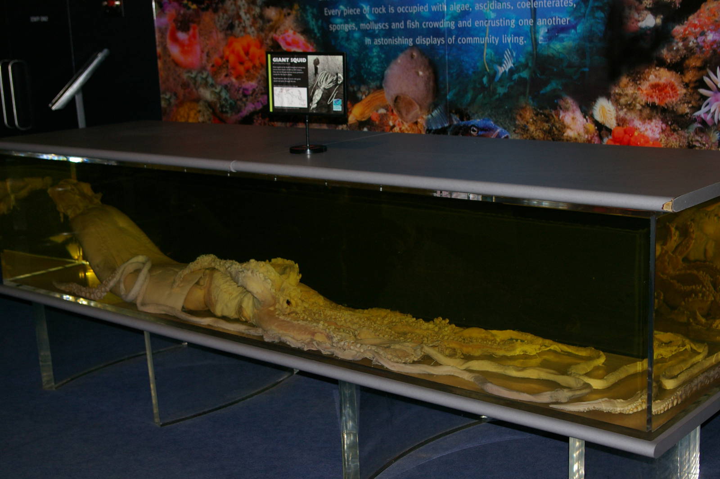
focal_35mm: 52
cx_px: 360
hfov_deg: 37.9
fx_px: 1049
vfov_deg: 25.7
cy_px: 240
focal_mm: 35
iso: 400
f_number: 5.6
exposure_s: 1/45
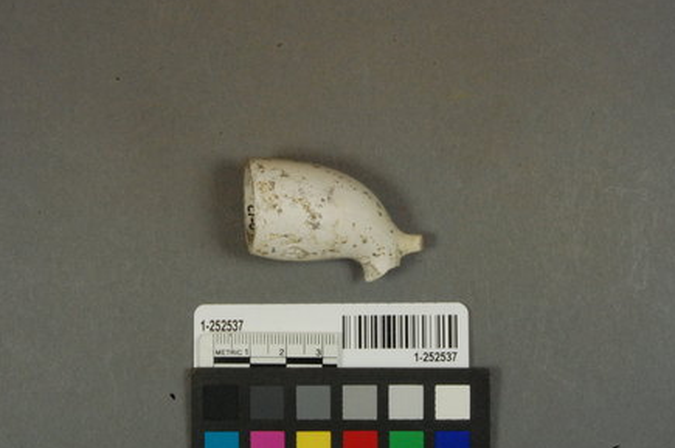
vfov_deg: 18.9
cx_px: 364
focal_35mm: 72
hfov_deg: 28.1
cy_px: 191
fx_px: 1348
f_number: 32
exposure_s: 1/25
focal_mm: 38
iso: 1600
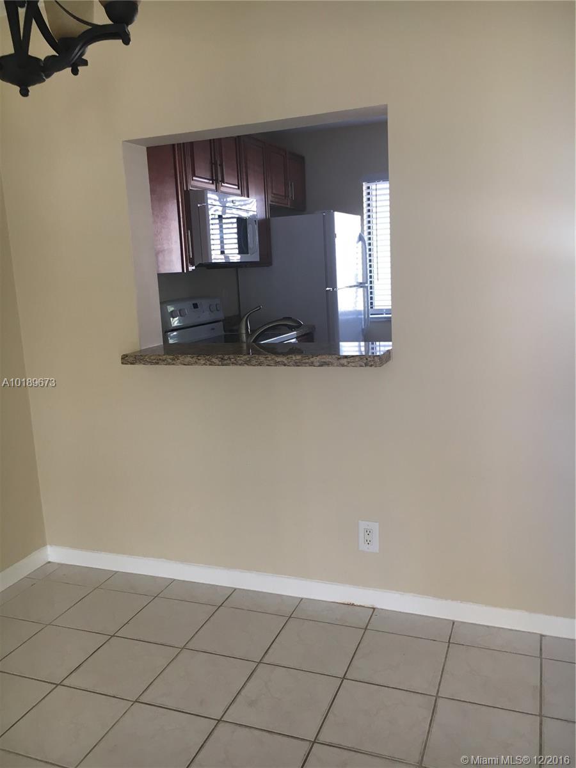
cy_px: 384
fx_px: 643
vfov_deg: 61.7
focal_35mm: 29
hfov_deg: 48.2
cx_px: 288
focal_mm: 4.15
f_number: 2.2
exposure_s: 1/30
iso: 50
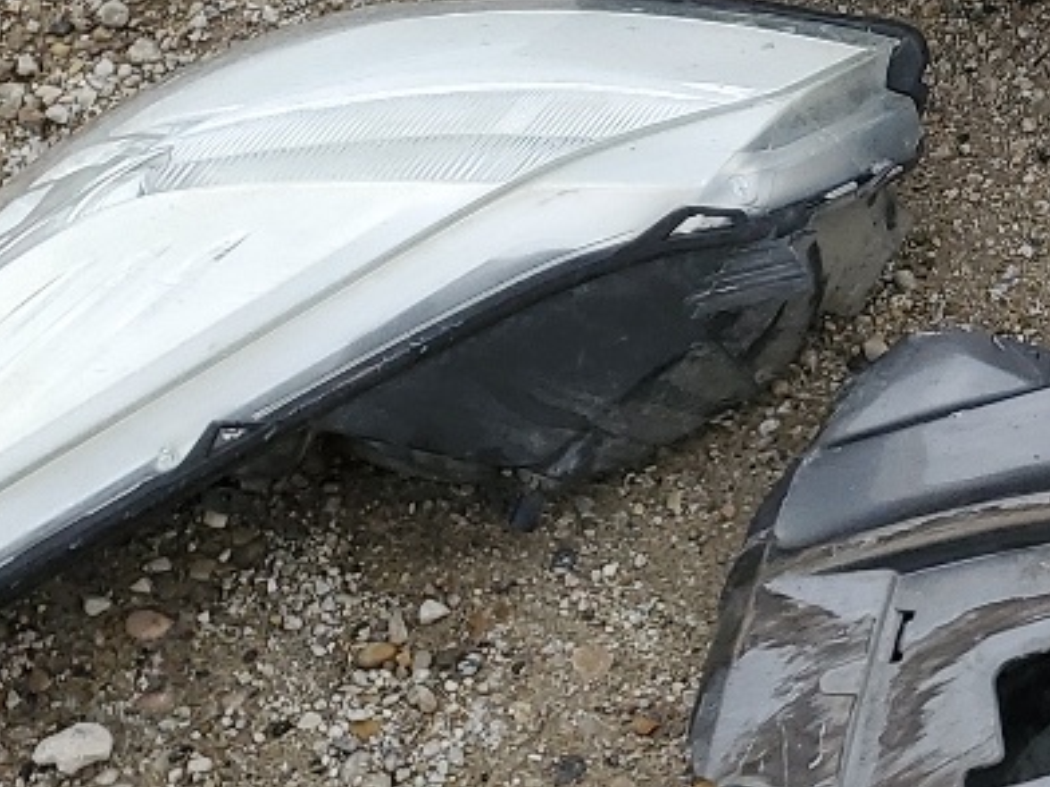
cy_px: 48
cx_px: 1572
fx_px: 3215
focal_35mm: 106
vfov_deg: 13.8
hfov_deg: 16.8
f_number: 1.5
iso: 50
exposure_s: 1/1429
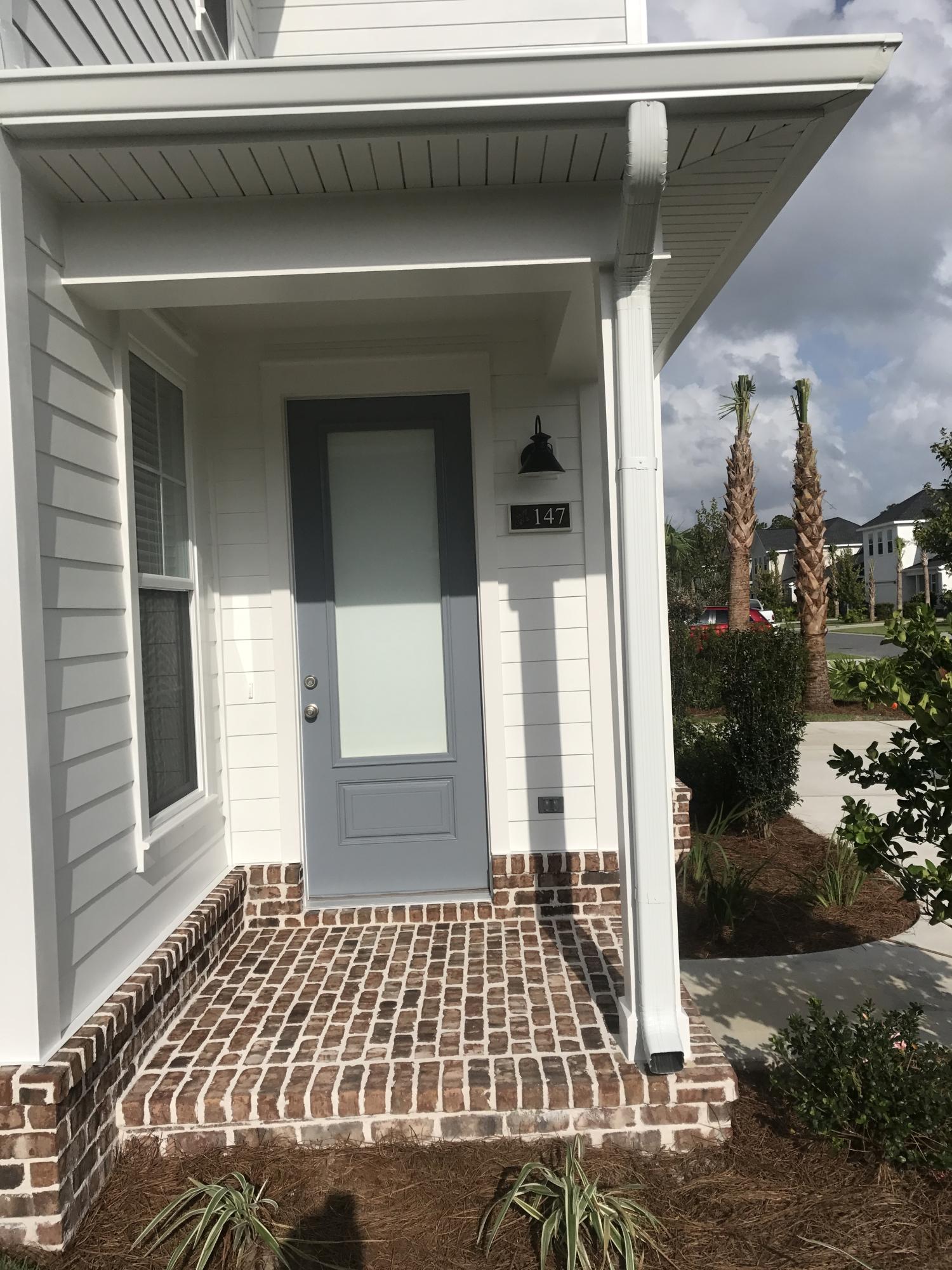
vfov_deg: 63.4
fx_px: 1027
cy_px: 635
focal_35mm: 28
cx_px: 476
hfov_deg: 49.7
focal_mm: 3.99
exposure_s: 1/6849
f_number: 1.8
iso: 25
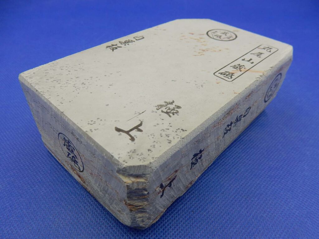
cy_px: 120
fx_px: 230
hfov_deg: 69.4
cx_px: 160
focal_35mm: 25
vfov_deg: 54.9
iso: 125
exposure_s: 1/100
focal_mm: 4.5
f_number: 3.7
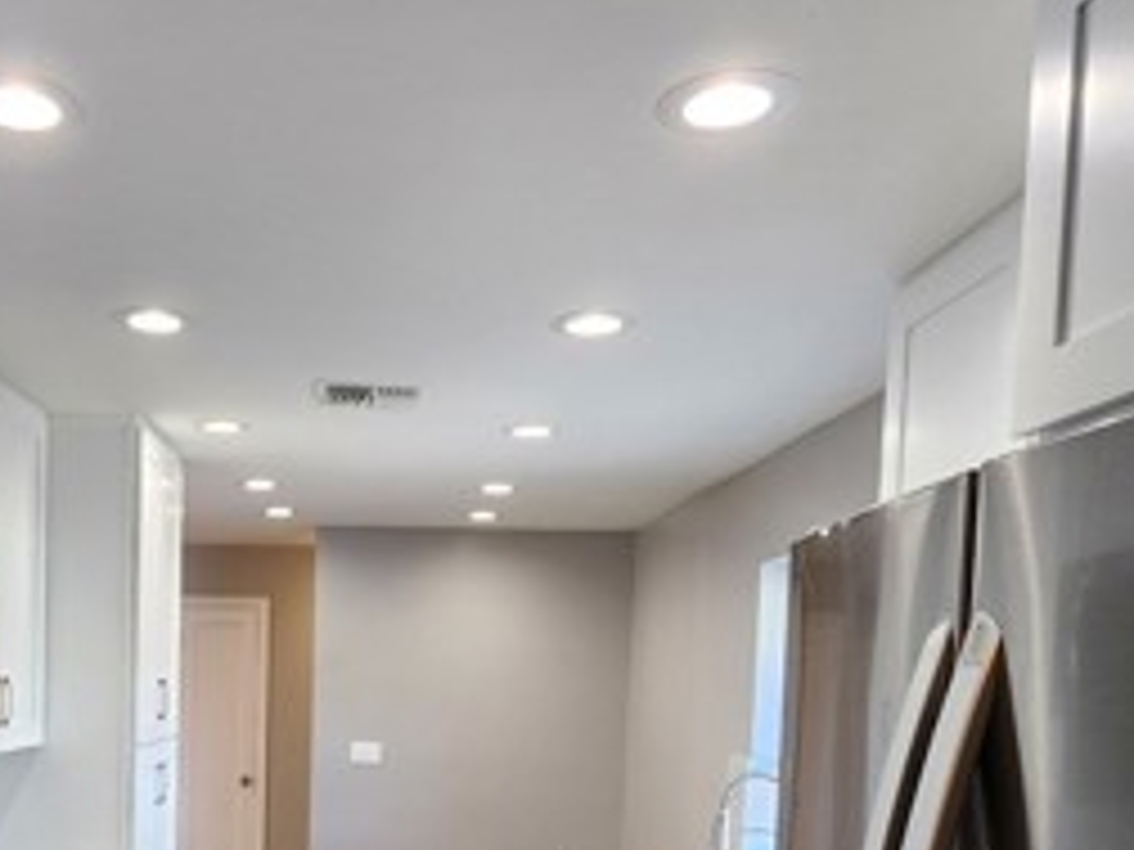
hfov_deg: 53.1
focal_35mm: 33
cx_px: 297
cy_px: 774
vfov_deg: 39.6
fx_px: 1081
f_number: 2.2
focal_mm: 2.2
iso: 125
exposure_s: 1/60
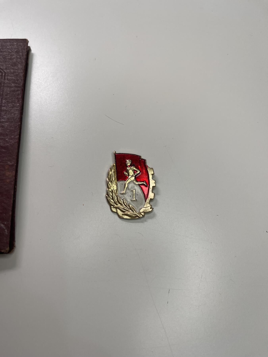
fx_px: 258
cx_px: 134
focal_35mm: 25
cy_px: 178
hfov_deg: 54.9
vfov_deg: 69.4
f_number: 1.6
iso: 32
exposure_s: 1/194
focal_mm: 5.1
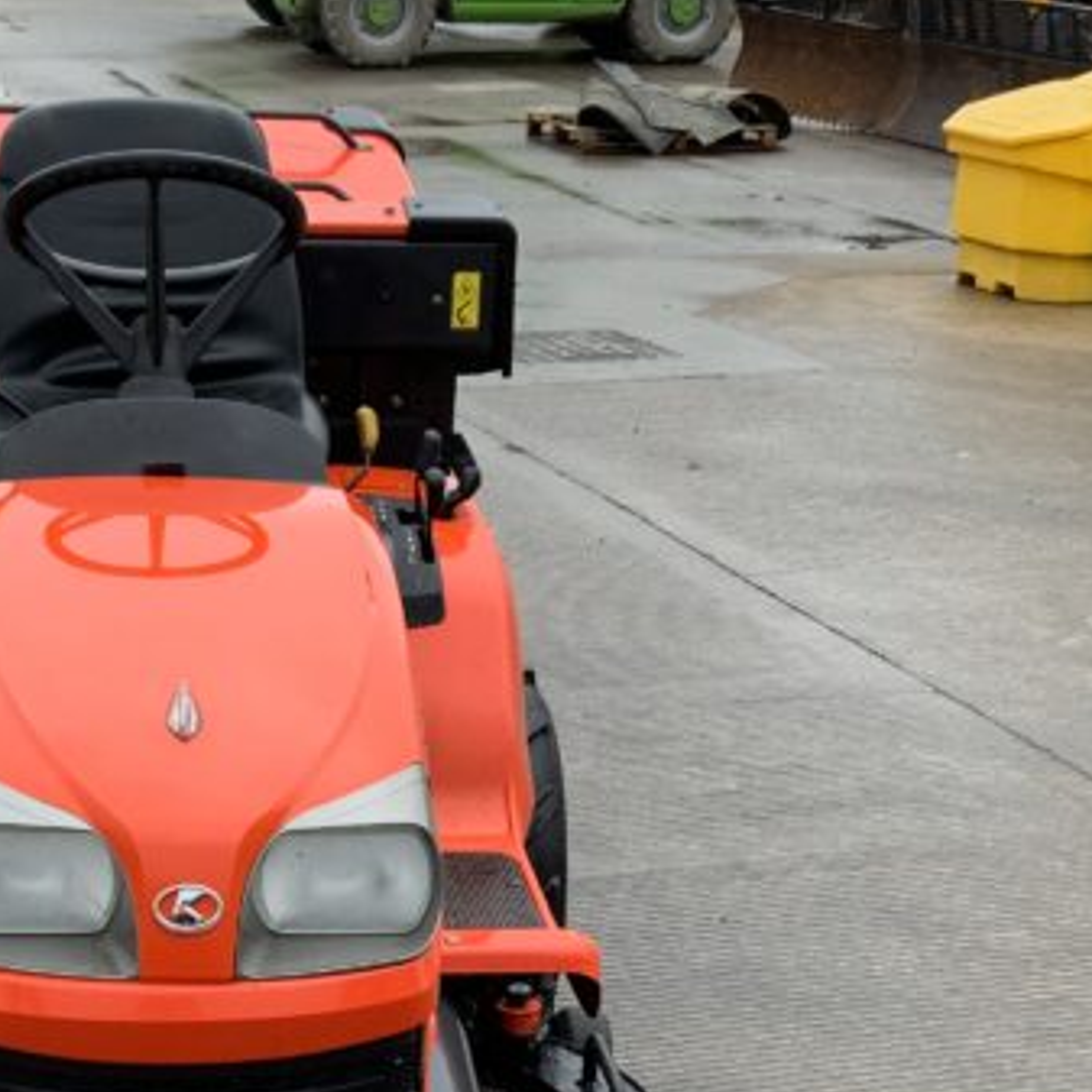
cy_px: 927
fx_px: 2784
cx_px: 347
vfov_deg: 21.8
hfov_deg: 22.1
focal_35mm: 78
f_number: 1.8
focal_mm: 3
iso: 16
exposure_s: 1/243
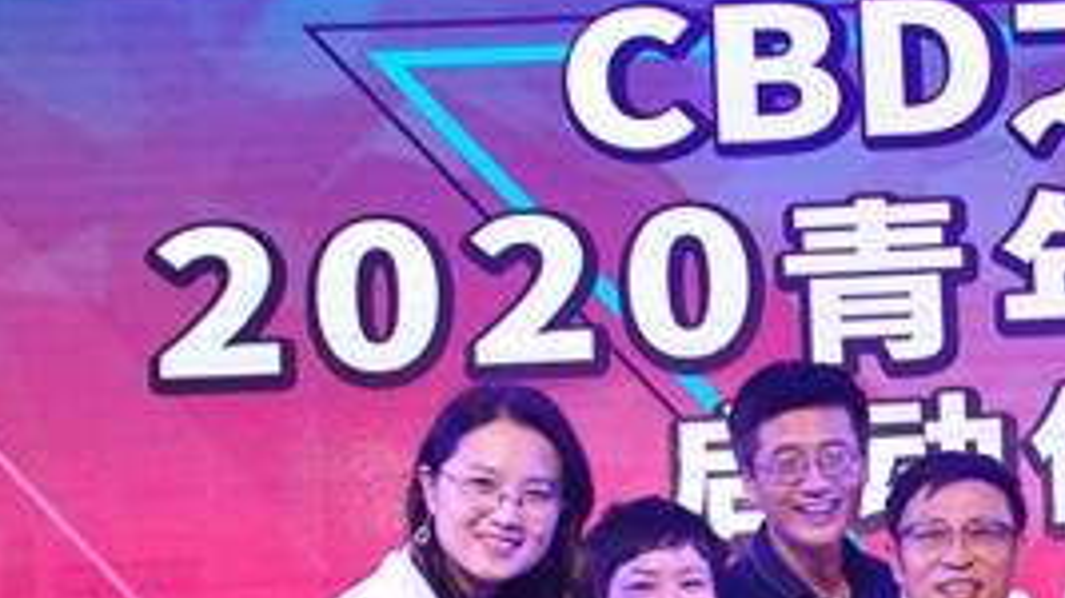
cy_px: 624
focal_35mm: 106
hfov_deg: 19.8
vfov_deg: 11.3
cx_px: 981
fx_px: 2992
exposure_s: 1/125
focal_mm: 32
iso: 400
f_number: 4.2
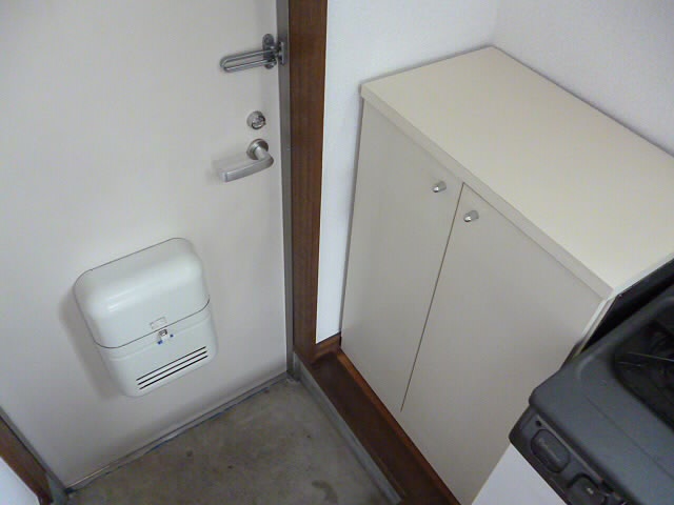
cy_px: 252
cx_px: 337
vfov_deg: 49.7
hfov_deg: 63.4
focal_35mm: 28
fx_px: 545
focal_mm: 5
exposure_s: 1/50
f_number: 3.1
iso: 800
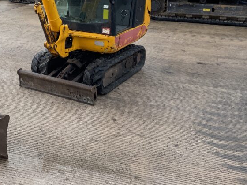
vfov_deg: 26.9
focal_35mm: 53
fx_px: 378
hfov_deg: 35.5
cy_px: 30
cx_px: 65
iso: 16
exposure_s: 1/514
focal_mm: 3
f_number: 1.8
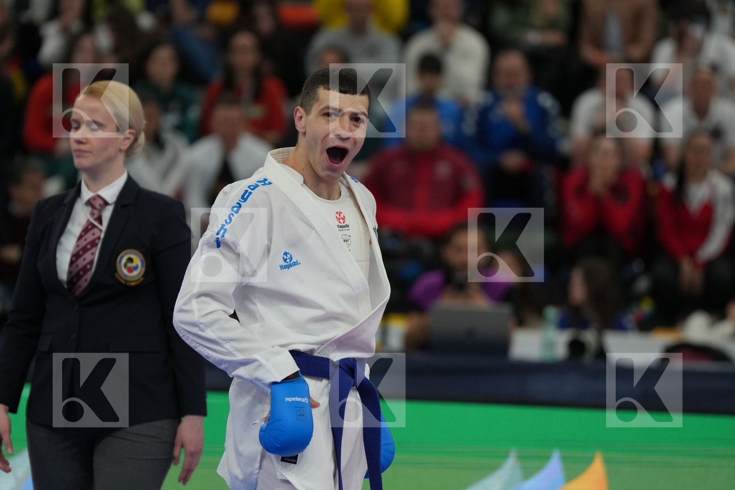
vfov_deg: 4.6
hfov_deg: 6.9
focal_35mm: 300
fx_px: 6125
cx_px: 368
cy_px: 245
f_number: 2.8
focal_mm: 200
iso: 1600
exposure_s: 1/1000
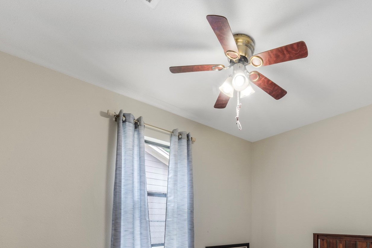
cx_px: 236
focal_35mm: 21
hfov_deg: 79.5
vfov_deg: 53.5
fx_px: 217
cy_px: 214
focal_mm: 12
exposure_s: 3.2
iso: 250
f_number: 9
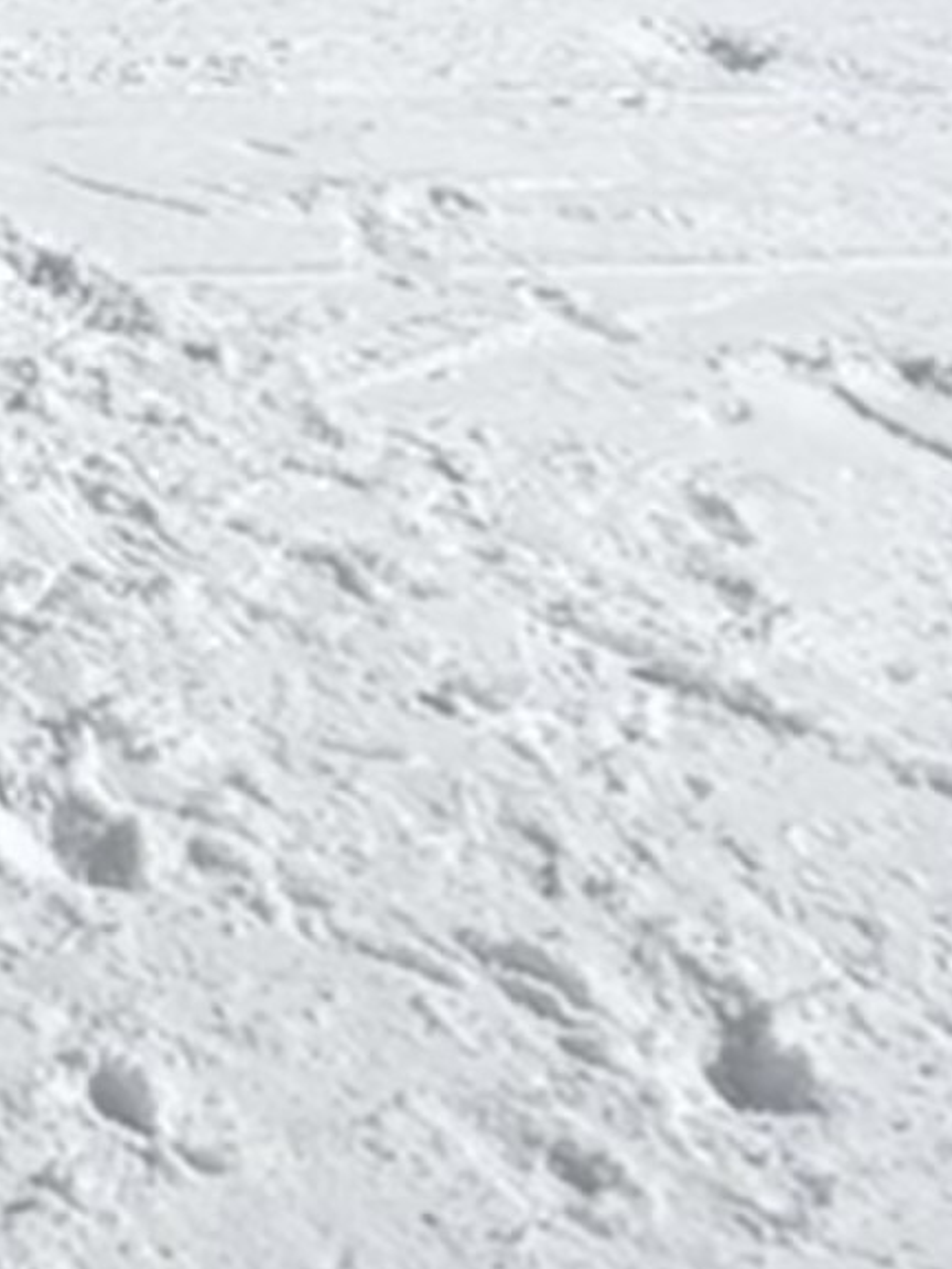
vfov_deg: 17.1
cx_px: -1023
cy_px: -901
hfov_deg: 12.9
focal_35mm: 98
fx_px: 3594
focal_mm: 2.22
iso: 100
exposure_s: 1/14706
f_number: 2.2
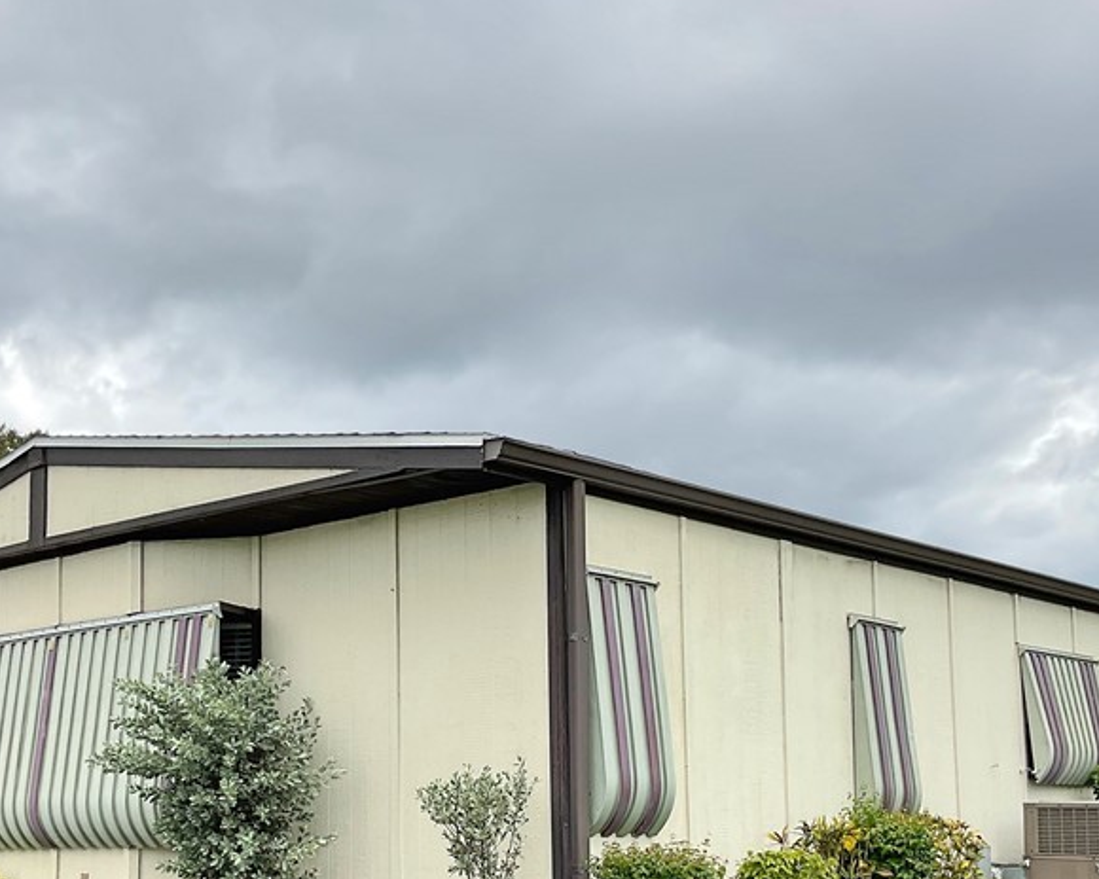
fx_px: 1626
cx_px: 540
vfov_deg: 29.7
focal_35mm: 50
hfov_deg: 37.3
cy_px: 673
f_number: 1.8
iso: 16
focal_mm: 3
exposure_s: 1/1534
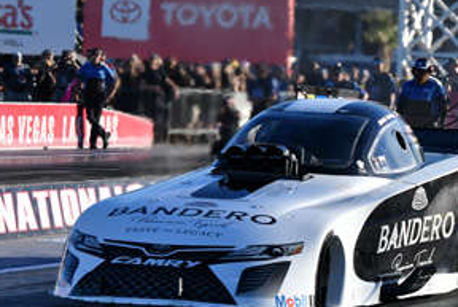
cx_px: 262
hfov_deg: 11.3
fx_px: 2319
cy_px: 196
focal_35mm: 182
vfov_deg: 7.6
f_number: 5.6
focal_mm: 70
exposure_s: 1/1000
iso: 160
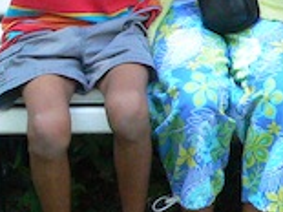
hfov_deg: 10.1
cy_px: -68
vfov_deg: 7.7
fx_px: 1552
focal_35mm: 190
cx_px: 396
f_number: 4
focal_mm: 7.7
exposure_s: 1/200
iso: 400
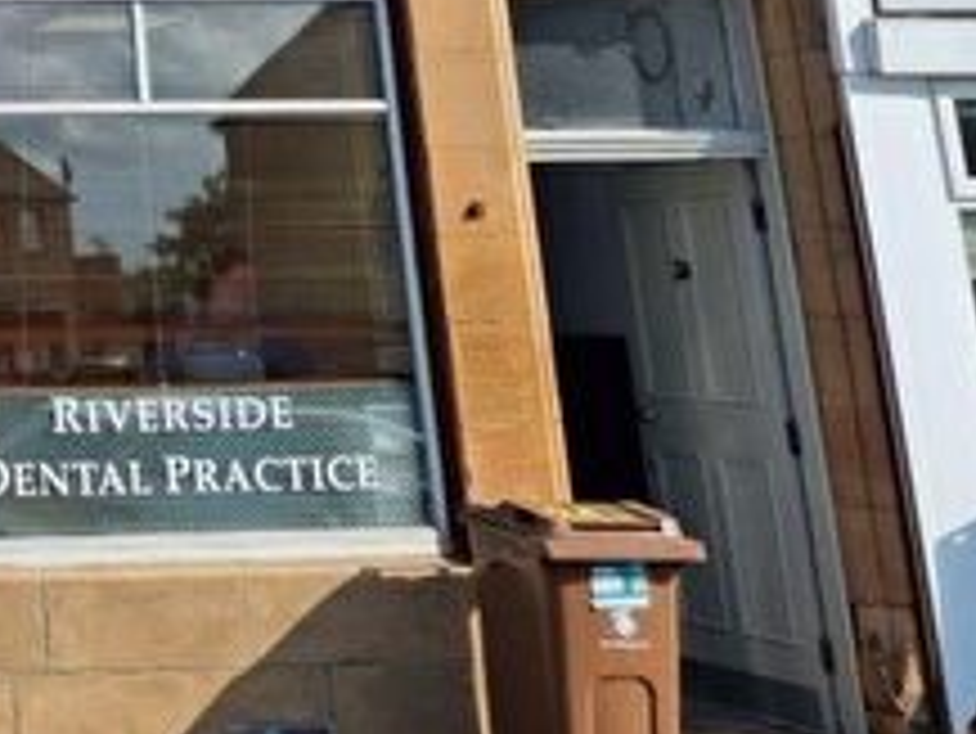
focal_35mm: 84
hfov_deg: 21.0
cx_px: -319
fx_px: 2370
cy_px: -304
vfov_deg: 16.3
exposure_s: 1/3632
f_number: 1.8
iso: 50
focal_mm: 5.4
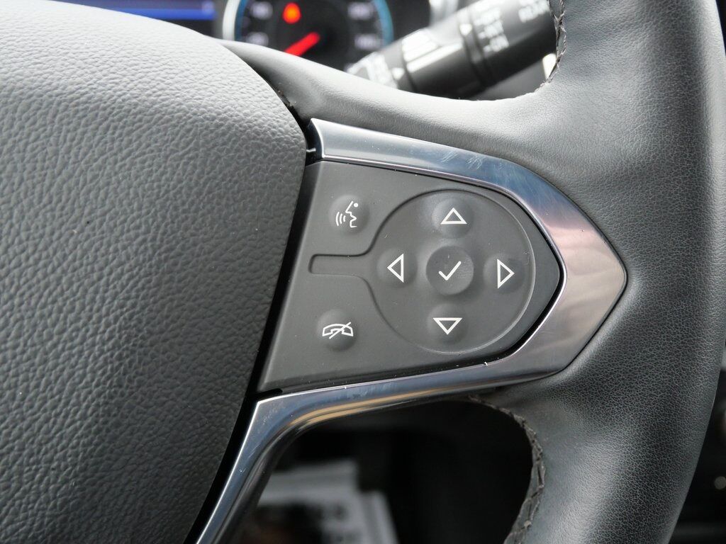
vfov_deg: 44.2
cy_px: 272
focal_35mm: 32
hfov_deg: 56.8
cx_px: 363
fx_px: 671
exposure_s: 1/125
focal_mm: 16
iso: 2000
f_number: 3.9
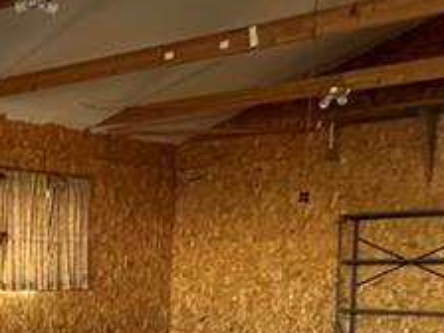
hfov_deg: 25.2
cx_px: -165
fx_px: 821
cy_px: 358
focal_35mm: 64
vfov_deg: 21.8
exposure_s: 1/99
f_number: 2.2
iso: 160
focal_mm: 2.22
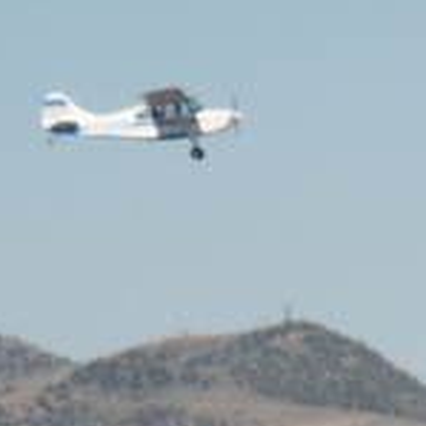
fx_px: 6586
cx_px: 234
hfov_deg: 3.7
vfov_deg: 3.7
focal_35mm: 473
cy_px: 214
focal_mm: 50.48
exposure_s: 1/1000
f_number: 5.6
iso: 100
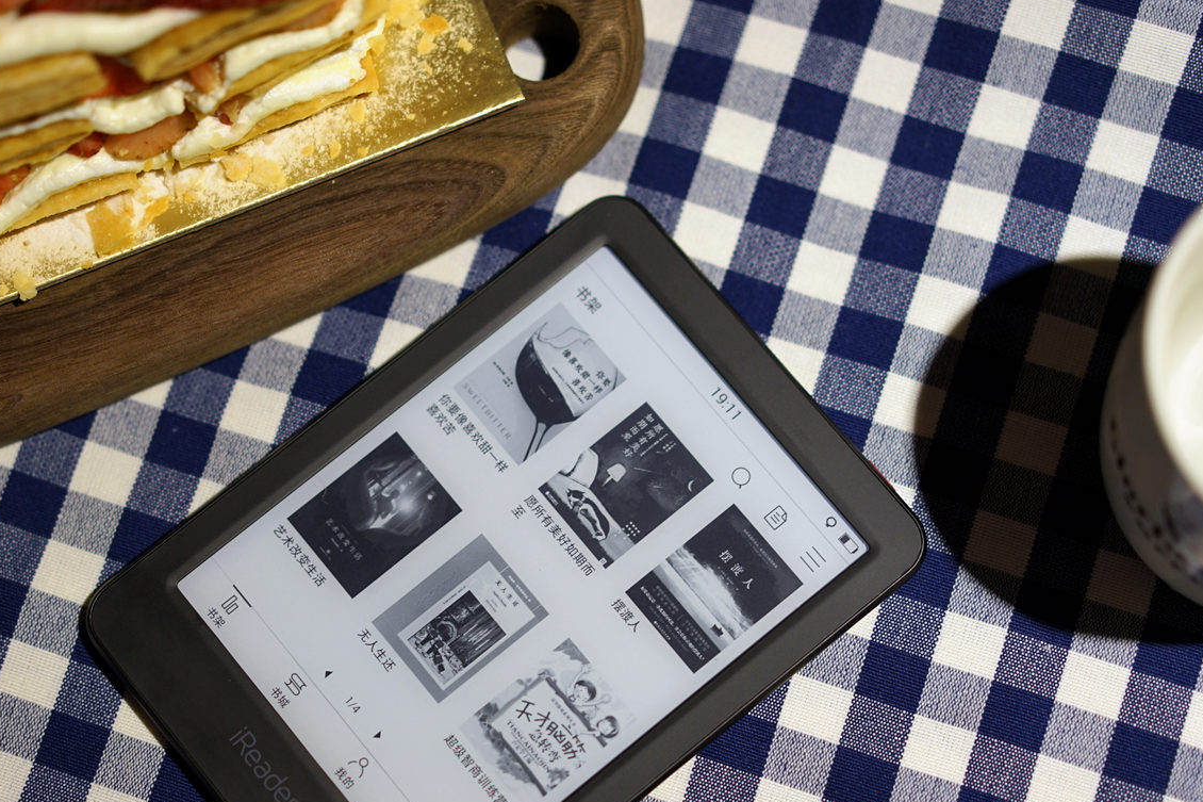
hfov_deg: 27.7
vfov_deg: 18.6
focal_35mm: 73
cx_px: 510
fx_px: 2439
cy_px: 515
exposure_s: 1/60
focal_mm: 55
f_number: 2
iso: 125
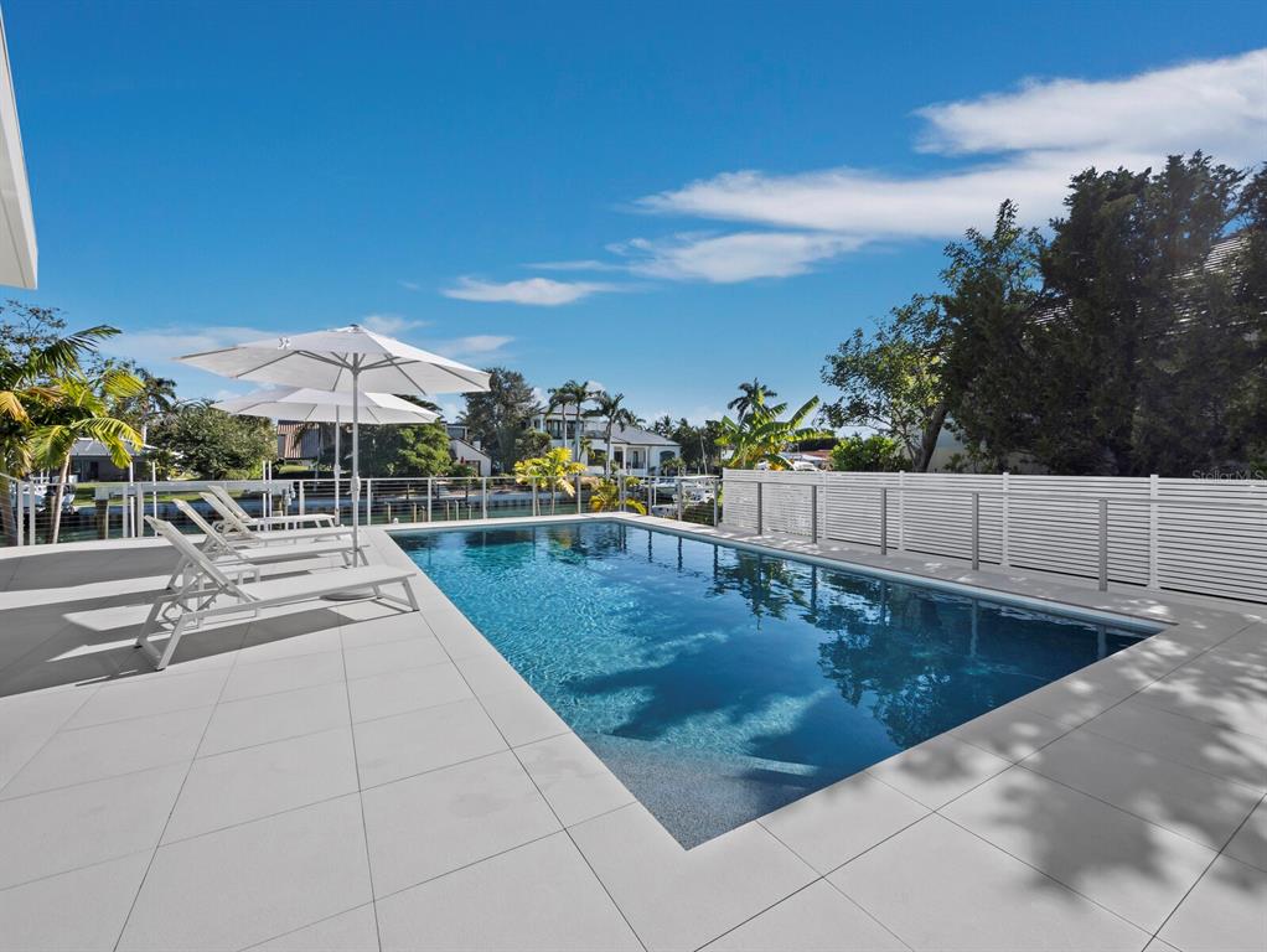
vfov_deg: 85.7
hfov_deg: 102.0
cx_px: 634
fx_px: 513
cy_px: 476
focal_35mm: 14
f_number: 10
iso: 250
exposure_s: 1/400
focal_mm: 7
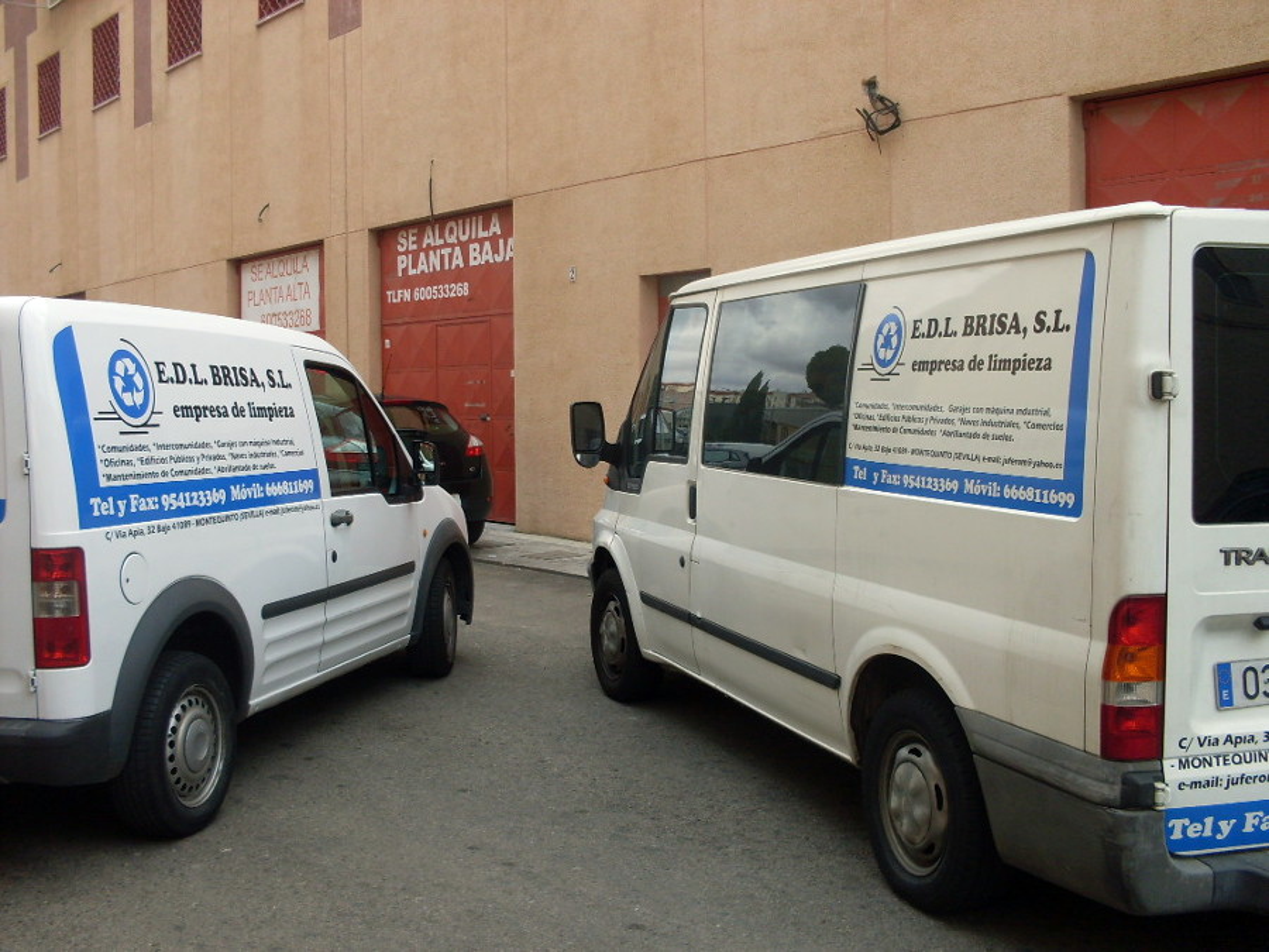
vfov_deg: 37.7
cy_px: 476
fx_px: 1393
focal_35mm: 38
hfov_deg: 49.0
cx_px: 634
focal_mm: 6.3
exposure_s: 1/500
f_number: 2.8
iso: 80
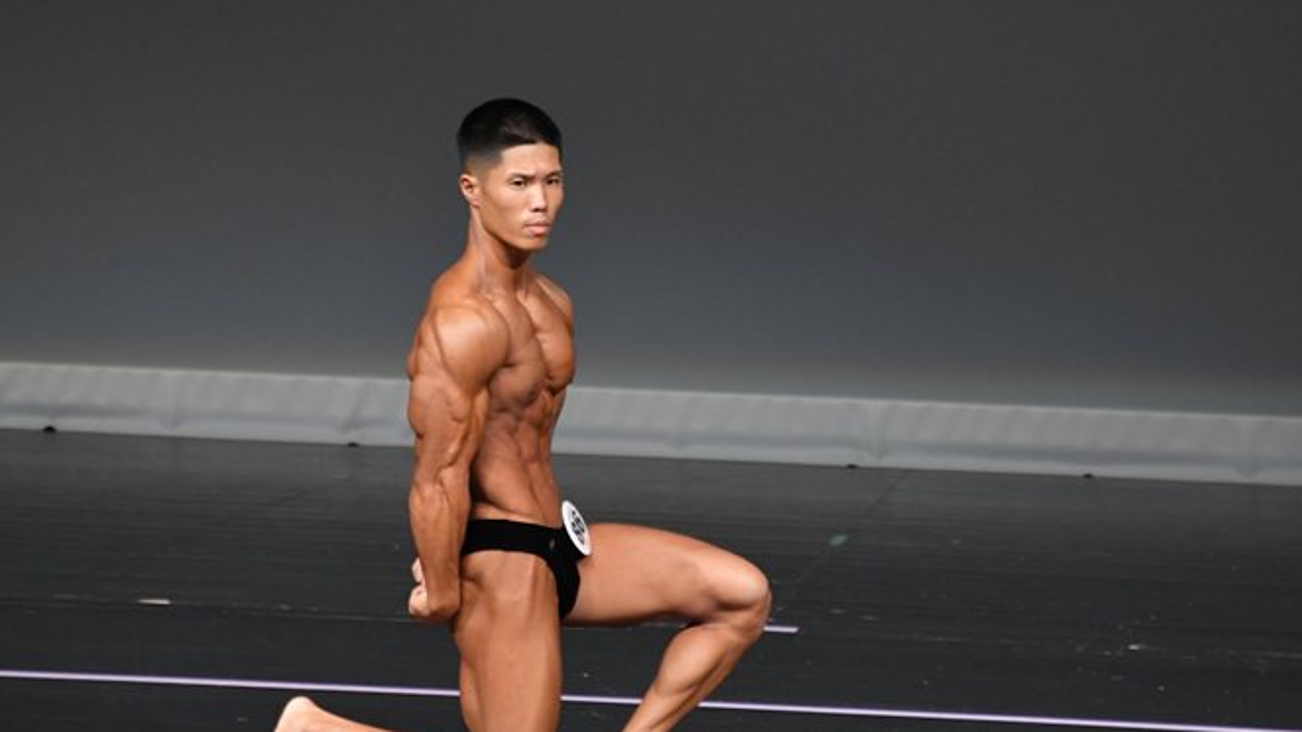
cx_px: 622
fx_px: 19053
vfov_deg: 2.2
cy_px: 433
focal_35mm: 552
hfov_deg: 3.9
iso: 4000
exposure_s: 1/400
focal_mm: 300
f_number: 5.6
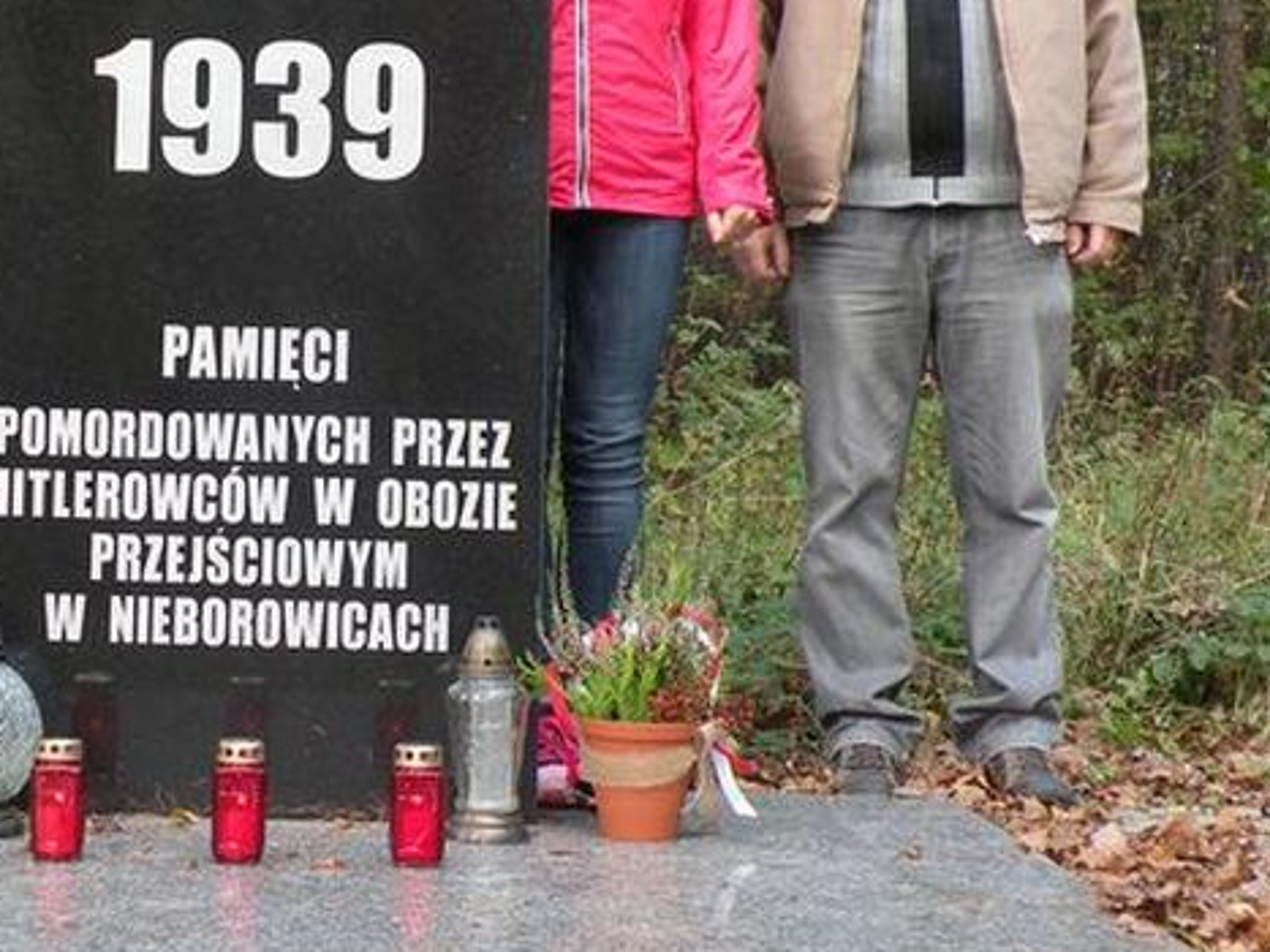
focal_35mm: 72
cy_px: 275
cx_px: 242
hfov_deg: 26.5
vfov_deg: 20.3
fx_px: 2641
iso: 90
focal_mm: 7.4
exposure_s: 1/60
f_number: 3.2
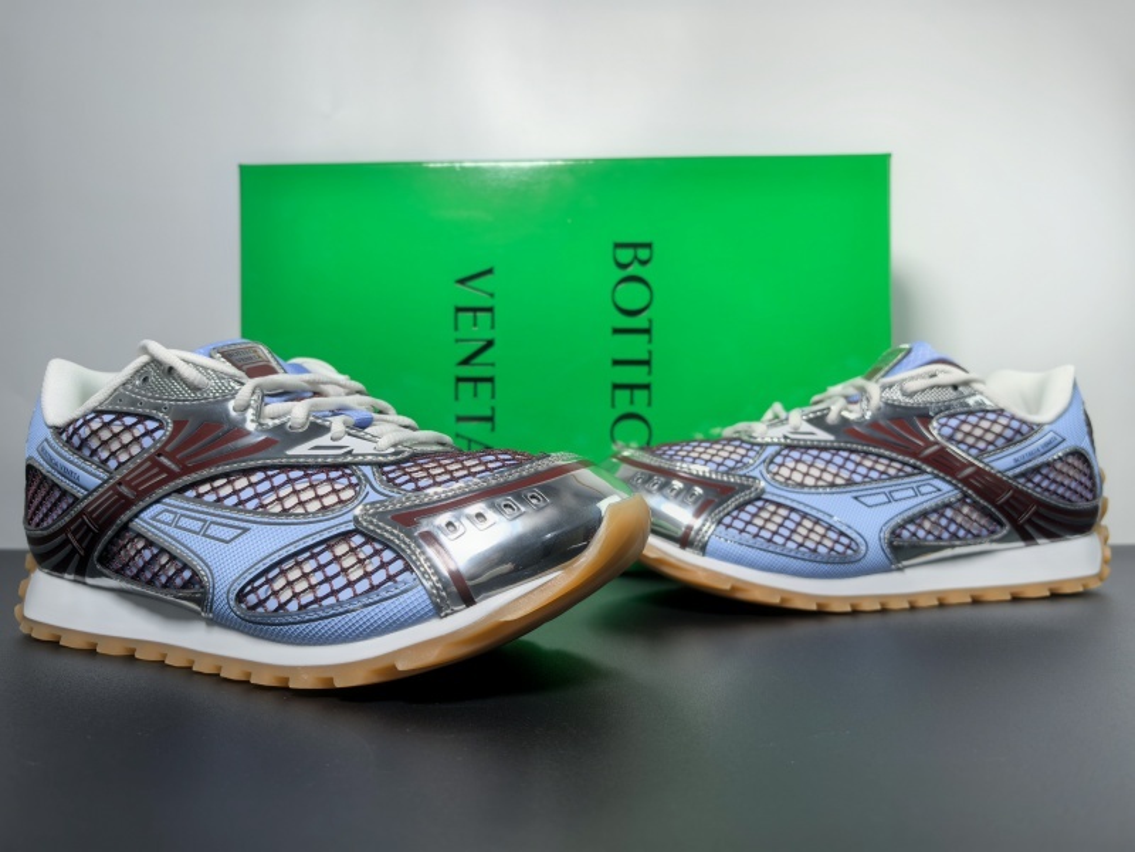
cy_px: 426
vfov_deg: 51.4
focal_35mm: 27
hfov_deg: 65.3
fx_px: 885
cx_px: 568
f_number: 2
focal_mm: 6.98
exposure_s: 1/390
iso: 50
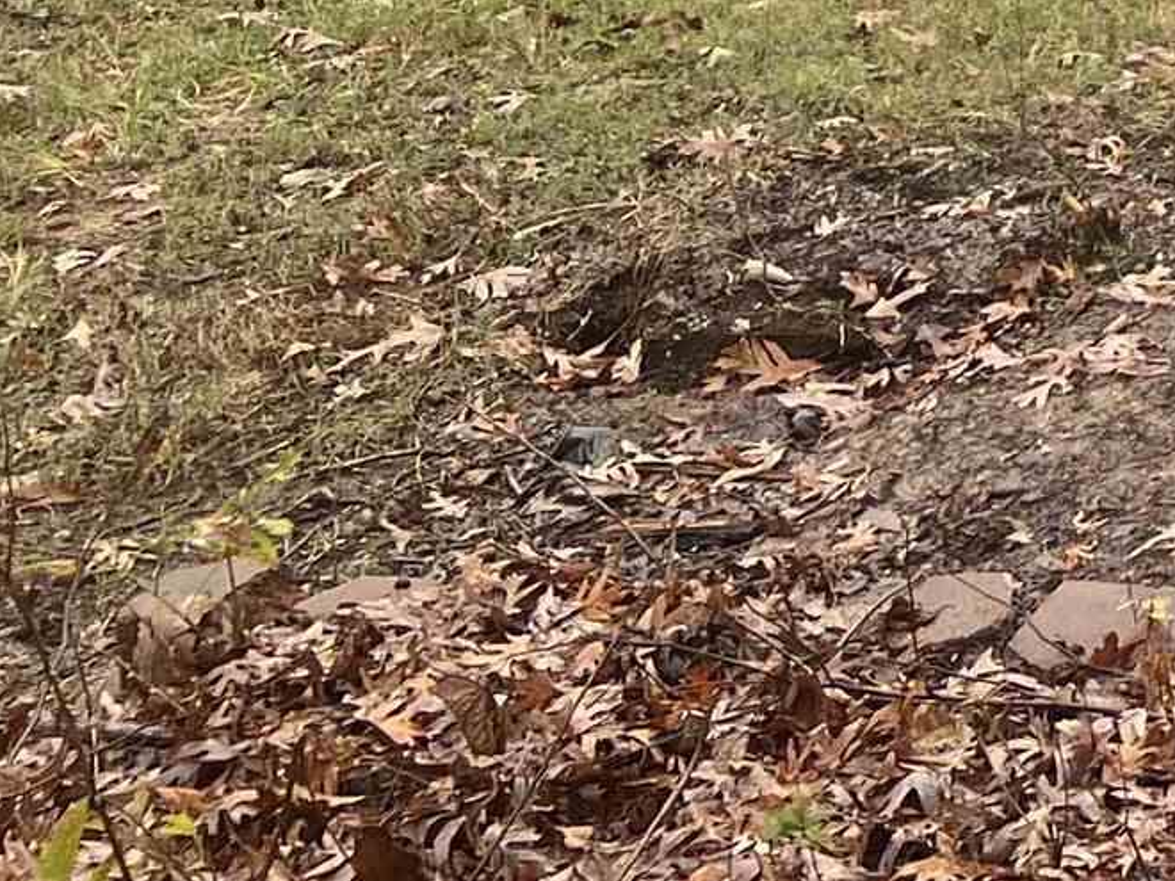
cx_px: 2359
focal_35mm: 121
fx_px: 4107
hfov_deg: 13.8
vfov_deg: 11.4
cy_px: -714
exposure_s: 1/379
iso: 50
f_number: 1.5
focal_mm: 5.7
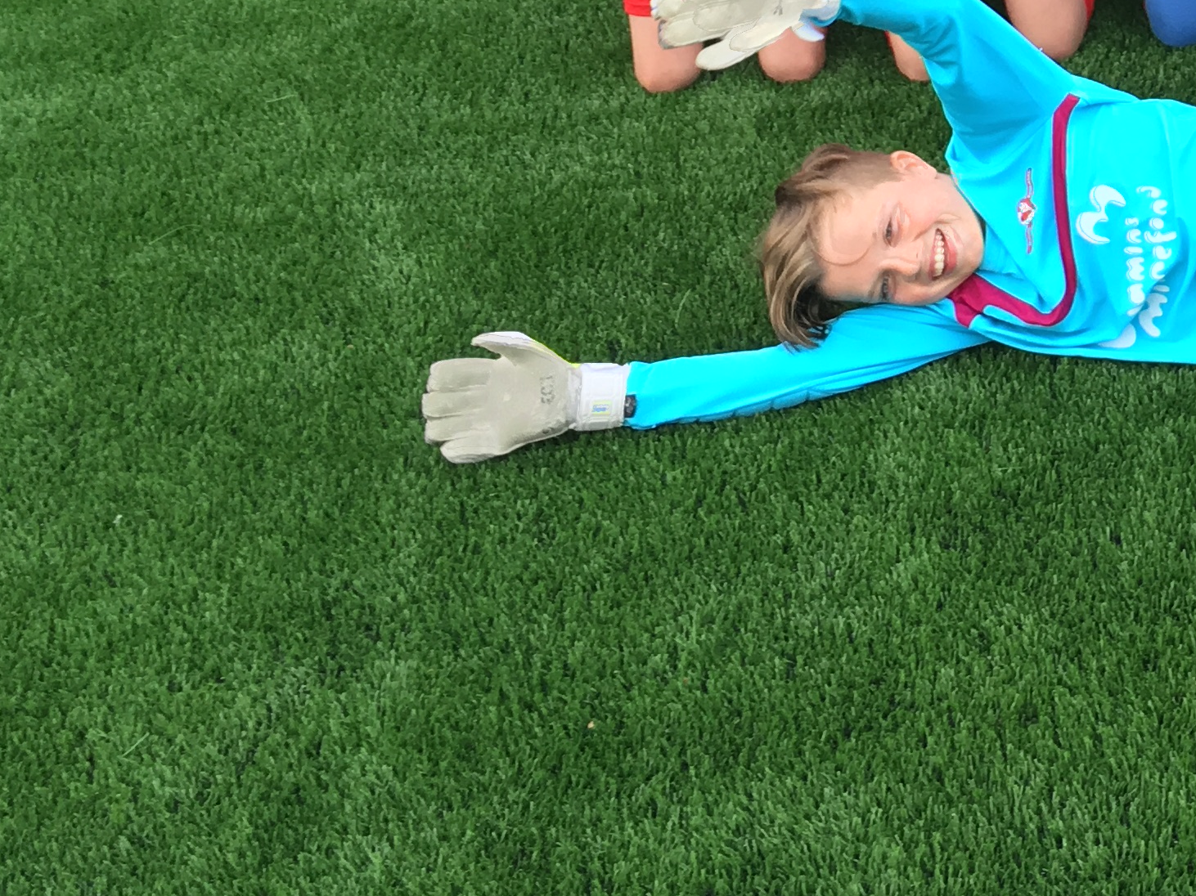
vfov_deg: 17.2
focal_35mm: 80
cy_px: -308
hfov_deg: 22.5
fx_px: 2764
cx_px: 1440
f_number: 2.2
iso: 32
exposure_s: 1/100
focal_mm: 4.15
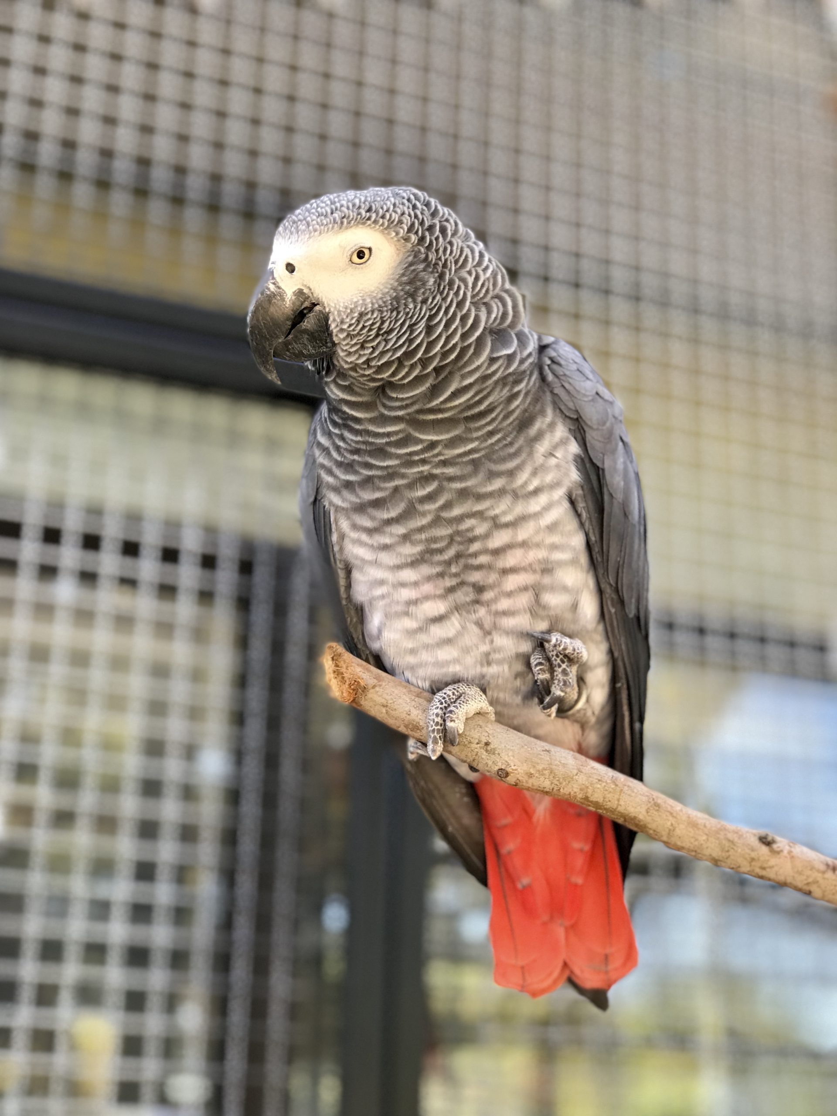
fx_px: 1838
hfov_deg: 25.7
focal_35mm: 57
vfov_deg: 33.8
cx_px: 418
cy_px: 558
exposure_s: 1/60
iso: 40
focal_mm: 6.6
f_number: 2.8
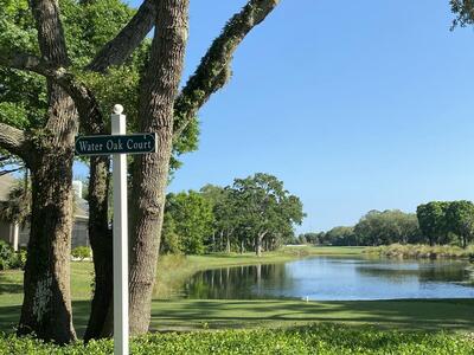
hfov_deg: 67.3
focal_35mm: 26
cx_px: 237
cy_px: 178
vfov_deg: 53.1
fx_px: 356
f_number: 1.8
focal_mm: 4.25
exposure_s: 1/1701
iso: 32
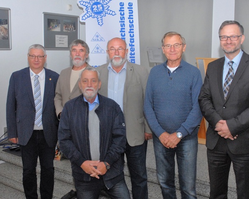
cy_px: 100
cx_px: 135
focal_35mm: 31
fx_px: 228
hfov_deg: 57.1
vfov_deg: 47.1
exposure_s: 1/60
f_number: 6.3
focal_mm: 18
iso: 500
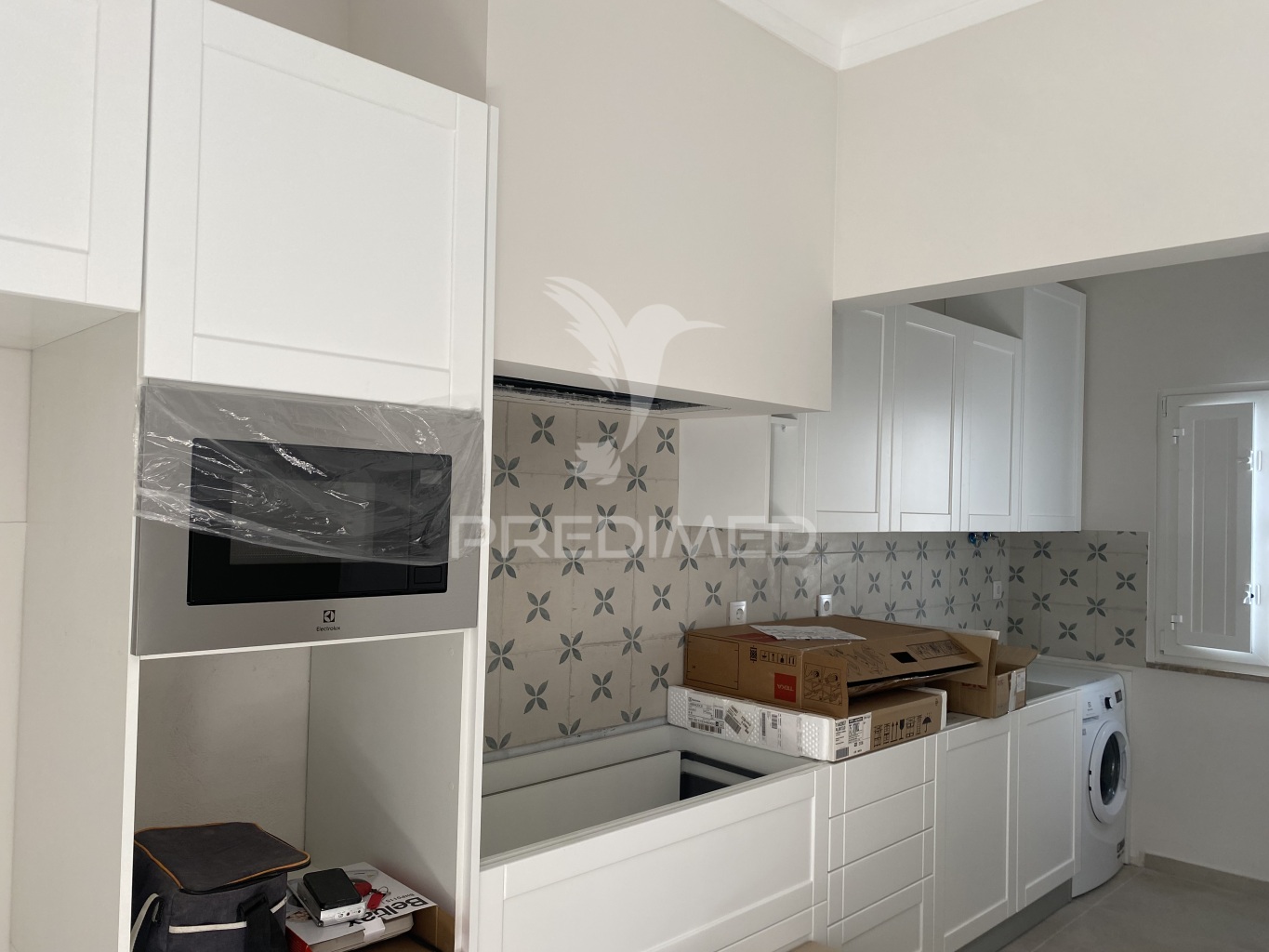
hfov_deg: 67.3
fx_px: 953
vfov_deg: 53.1
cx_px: 634
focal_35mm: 26
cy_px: 476
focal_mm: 4.25
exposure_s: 1/121
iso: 80
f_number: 1.8
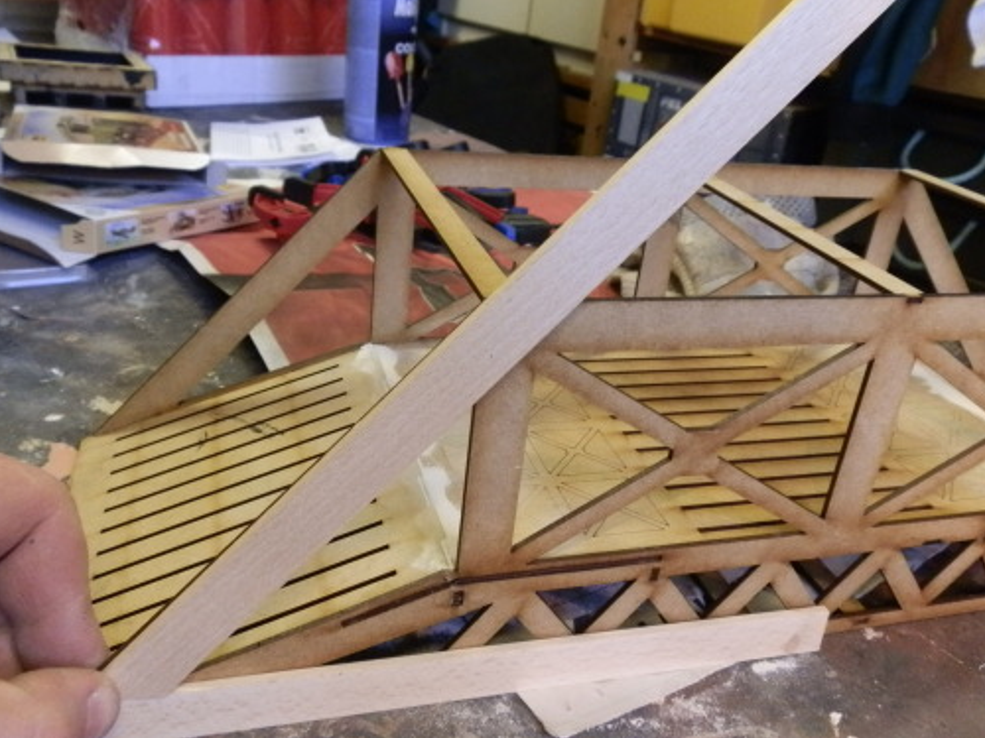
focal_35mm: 30
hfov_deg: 60.0
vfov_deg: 46.8
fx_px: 854
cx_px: 504
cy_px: 344
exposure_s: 1/40
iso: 400
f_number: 3.1
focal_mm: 5
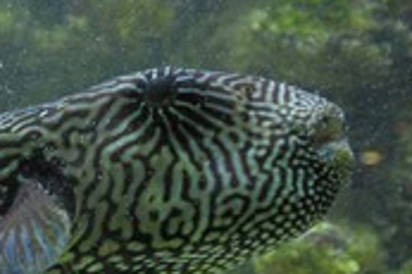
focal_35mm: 62
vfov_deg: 21.3
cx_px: -44
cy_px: 245
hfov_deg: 29.1
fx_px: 711
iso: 200
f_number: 2.8
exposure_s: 1/45
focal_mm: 17
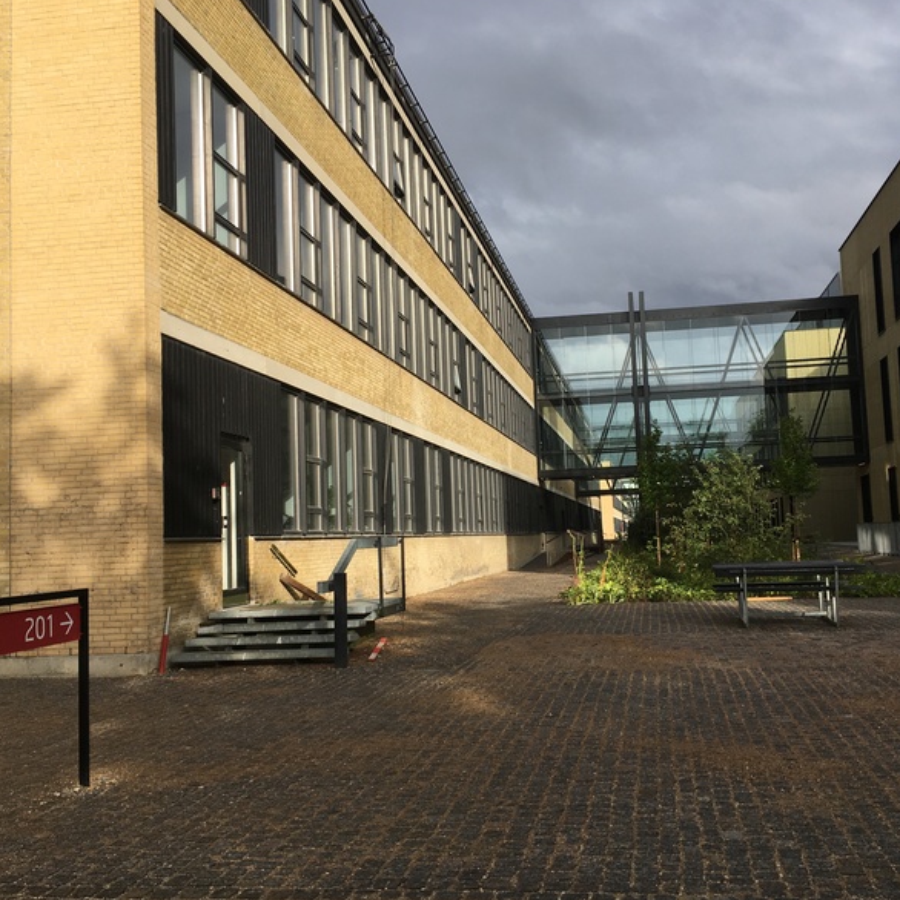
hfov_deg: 47.1
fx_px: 1030
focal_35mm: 35
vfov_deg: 47.2
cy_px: 444
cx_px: 504
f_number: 2.2
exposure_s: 1/1083
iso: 25
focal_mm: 4.15
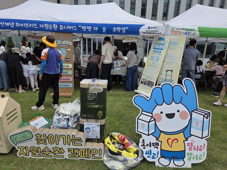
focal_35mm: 23
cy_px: 85
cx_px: 114
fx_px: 151
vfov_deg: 58.9
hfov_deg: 73.9
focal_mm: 5.4
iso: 64
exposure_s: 1/10000
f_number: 1.8
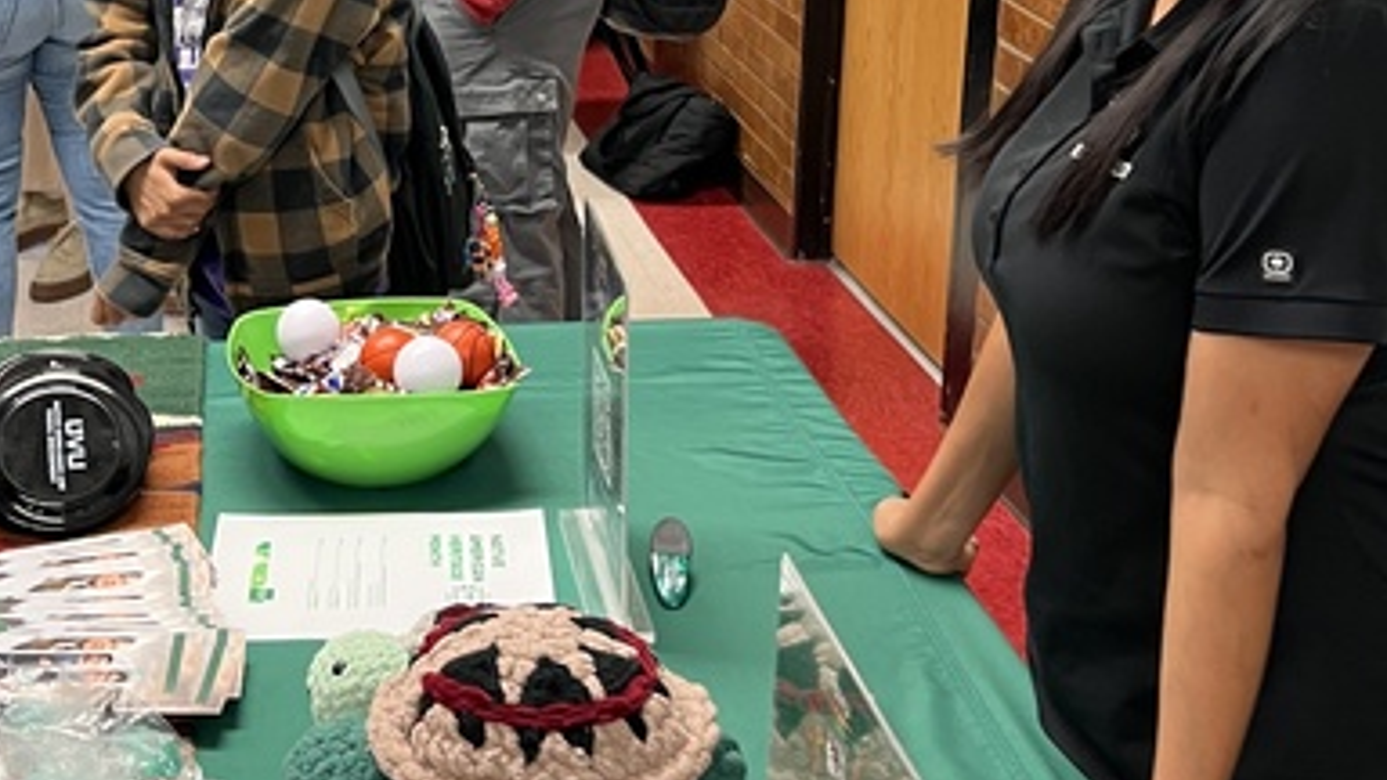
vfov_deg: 20.1
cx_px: 477
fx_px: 2170
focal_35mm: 59
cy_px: 112
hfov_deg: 35.1
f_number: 1.5
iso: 100
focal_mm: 5.7
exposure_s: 1/60
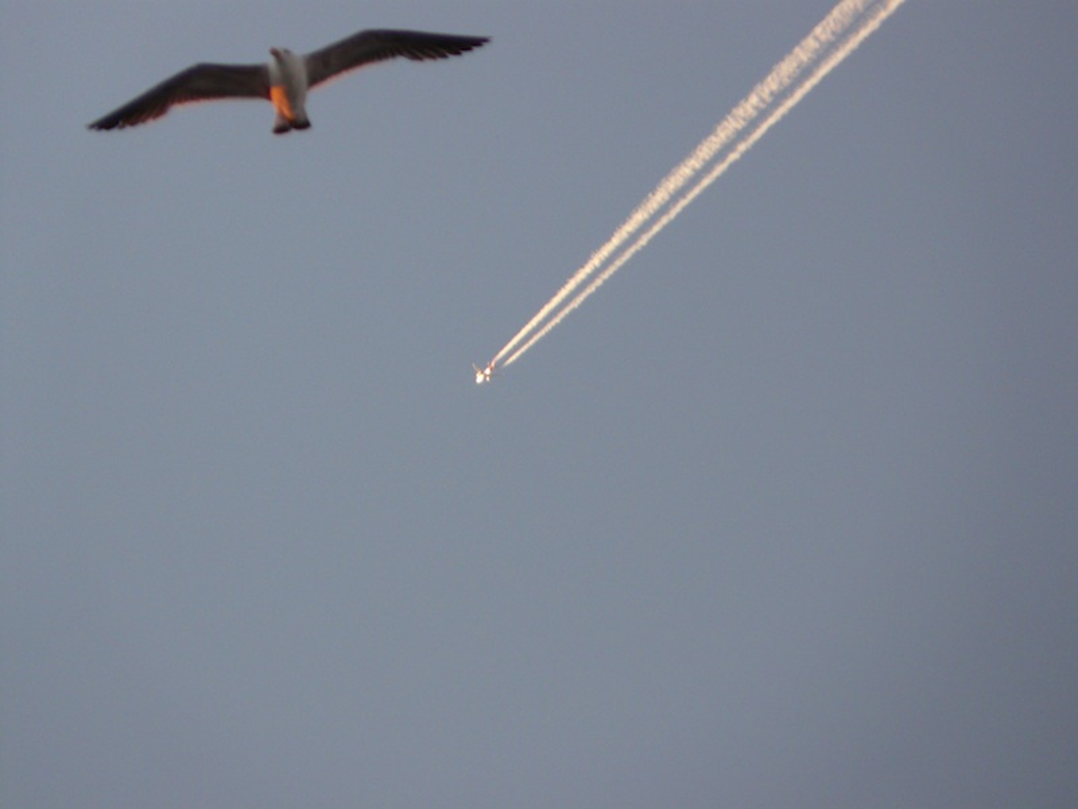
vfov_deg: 3.0
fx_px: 15695
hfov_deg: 3.9
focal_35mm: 504
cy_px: 404
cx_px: 539
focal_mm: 82.8
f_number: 4.2
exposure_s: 1/125
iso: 200
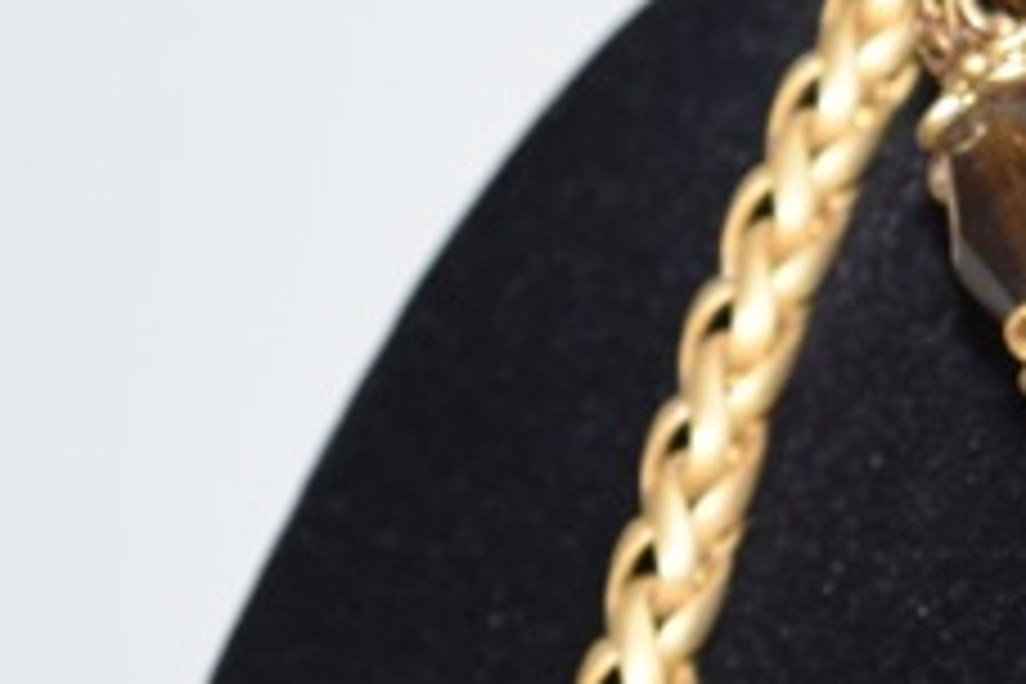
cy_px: 583
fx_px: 10322
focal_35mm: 362
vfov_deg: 3.8
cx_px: 1706
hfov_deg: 5.6
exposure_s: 1/60
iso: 720
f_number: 5.6
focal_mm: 55
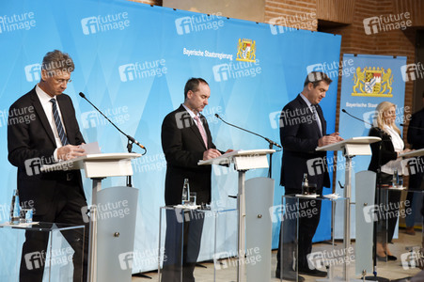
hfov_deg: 22.2
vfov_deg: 14.8
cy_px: 141
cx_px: 212
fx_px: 1083
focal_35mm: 92
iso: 1600
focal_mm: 92
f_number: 6.3
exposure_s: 1/125
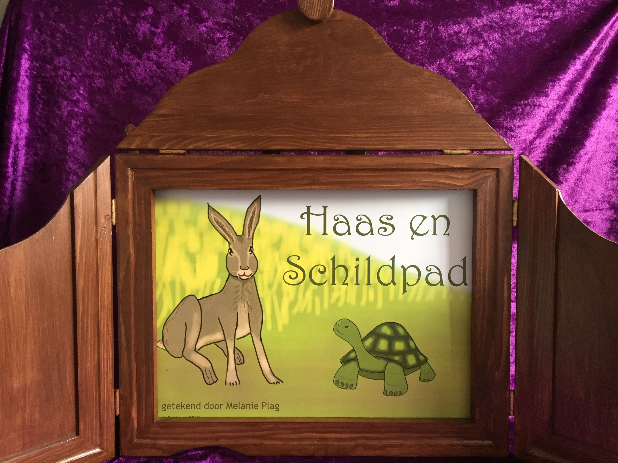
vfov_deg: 48.2
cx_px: 309
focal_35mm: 29
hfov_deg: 61.7
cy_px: 232
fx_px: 518
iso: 125
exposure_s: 1/33
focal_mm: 4.15
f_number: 2.2
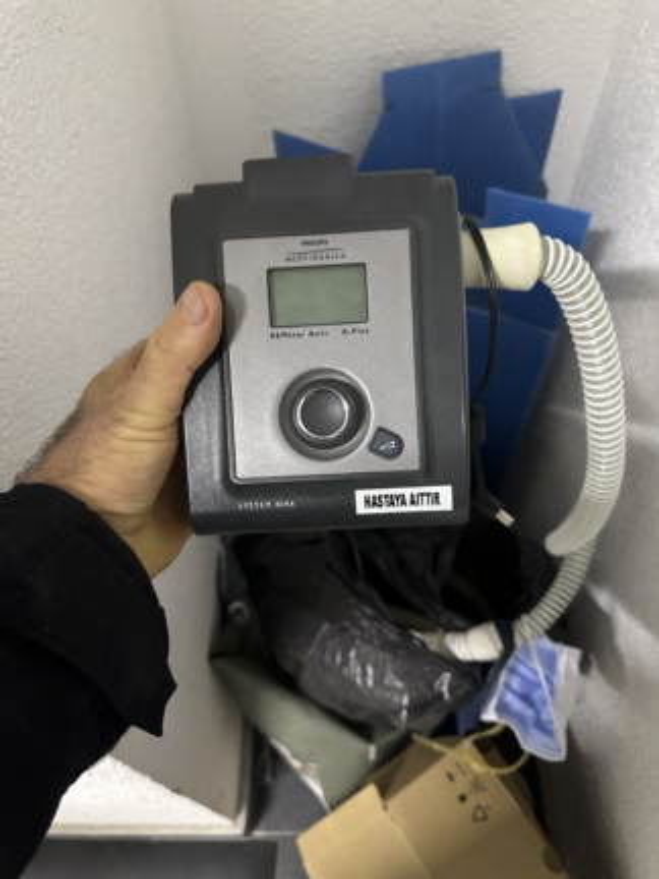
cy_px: 440
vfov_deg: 71.6
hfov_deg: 56.8
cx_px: 330
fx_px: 609
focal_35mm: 24
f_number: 1.78
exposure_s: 1/35
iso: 1000
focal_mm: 6.86
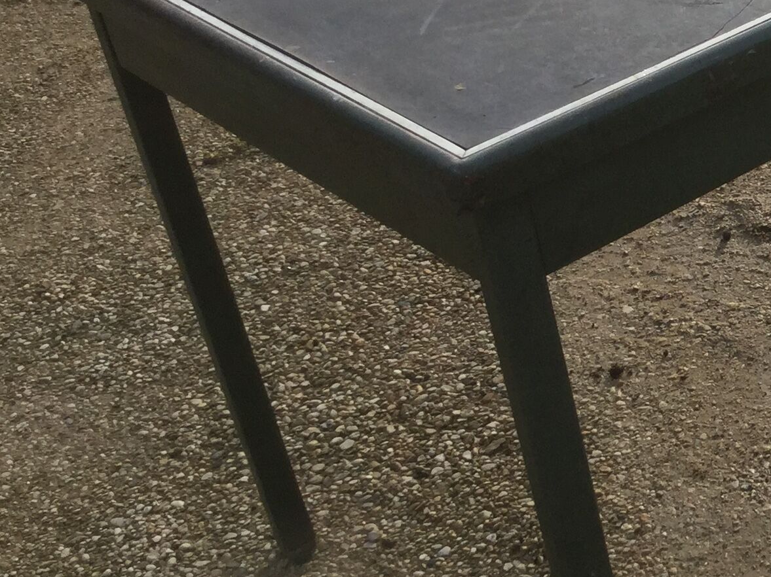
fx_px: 1915
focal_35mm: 86
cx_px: 1048
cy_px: 213
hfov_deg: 20.5
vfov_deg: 17.1
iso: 25
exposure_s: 1/762
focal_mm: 3.3
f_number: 2.4
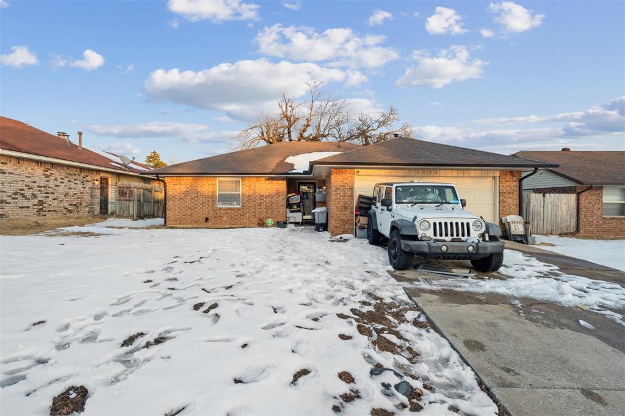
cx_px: 312
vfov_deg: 70.4
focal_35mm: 17
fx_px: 295
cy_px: 208
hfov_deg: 93.3
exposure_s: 1/200
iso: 200
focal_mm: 17
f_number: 7.1
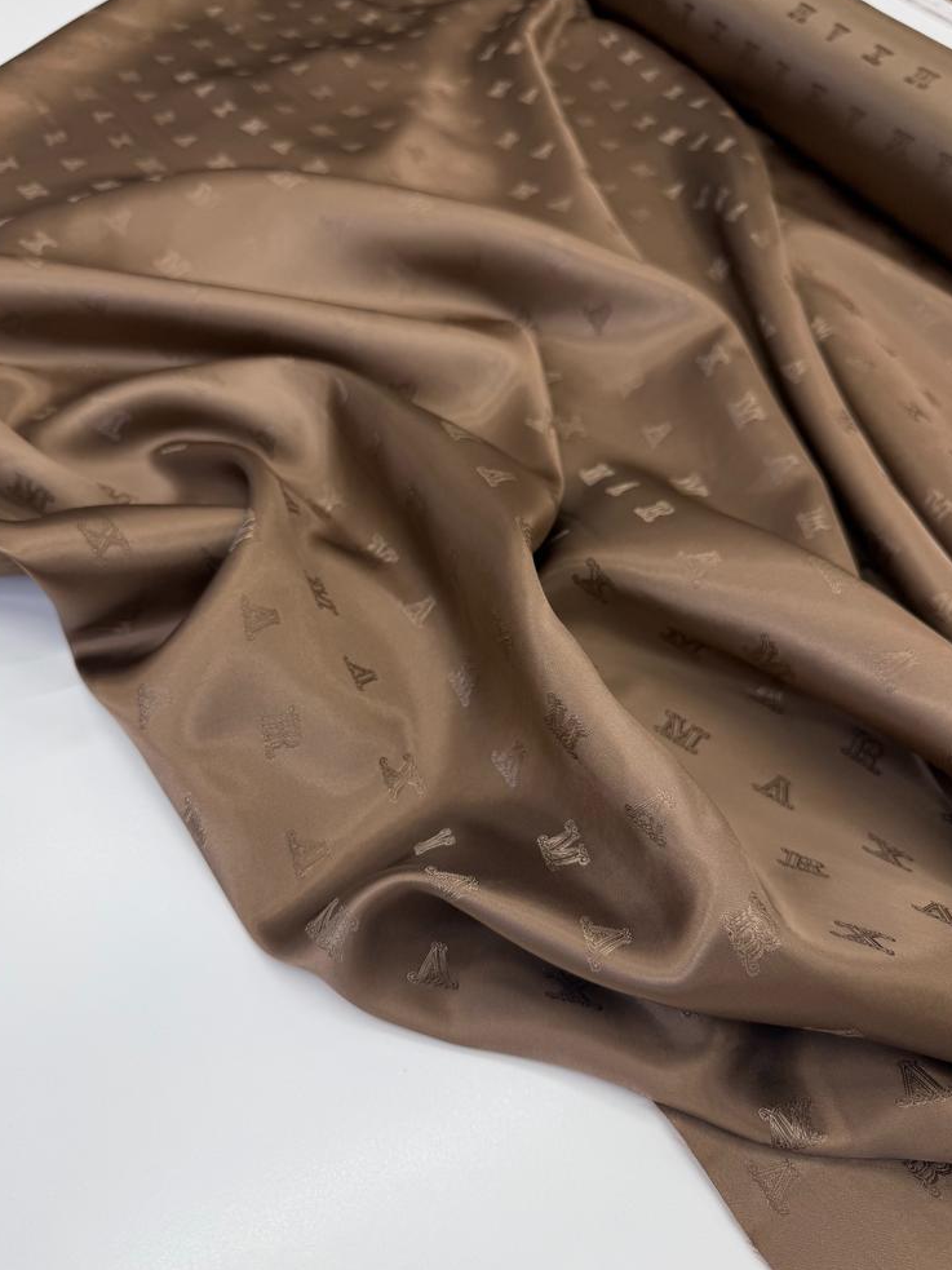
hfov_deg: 54.9
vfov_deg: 69.4
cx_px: 460
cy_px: 652
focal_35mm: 25
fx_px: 917
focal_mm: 6.76
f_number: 1.78
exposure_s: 1/368
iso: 80
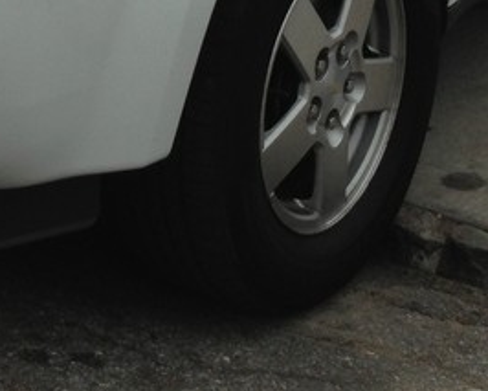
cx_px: 60
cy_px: -250
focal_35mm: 129
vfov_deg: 11.3
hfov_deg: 14.8
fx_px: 1864
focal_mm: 4.13
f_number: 2.4
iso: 50
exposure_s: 1/1153
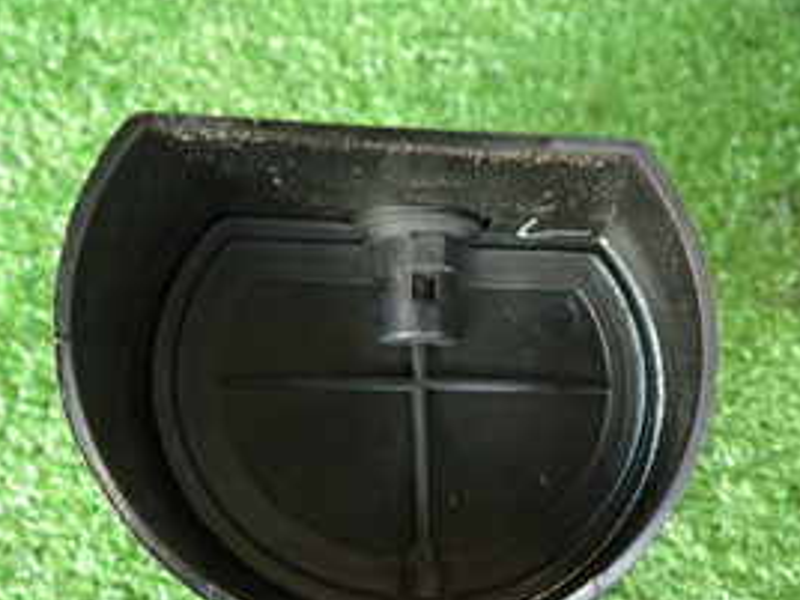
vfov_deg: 25.8
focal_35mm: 56
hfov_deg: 34.3
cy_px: 445
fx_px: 1294
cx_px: 433
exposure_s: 1/30
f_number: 2
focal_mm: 4.5
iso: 250
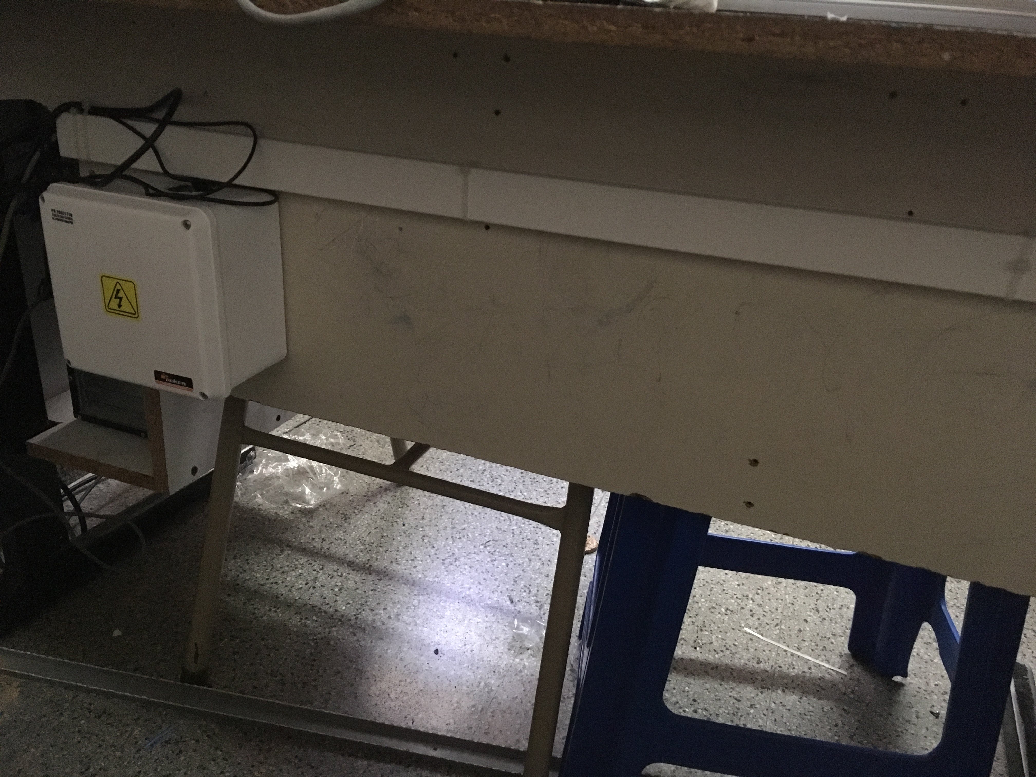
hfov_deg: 61.7
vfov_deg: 48.2
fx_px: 868
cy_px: 388
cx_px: 518
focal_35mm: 29
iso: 320
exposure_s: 1/17
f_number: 2.2
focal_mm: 4.15
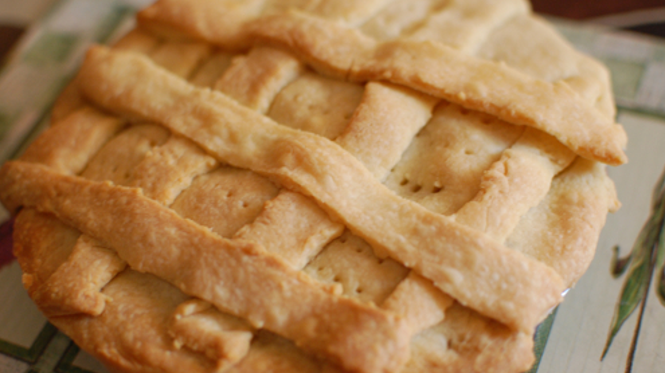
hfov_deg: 37.5
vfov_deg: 21.6
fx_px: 979
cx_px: 332
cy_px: 182
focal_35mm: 56
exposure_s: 1/25
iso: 800
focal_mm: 35
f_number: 2.5
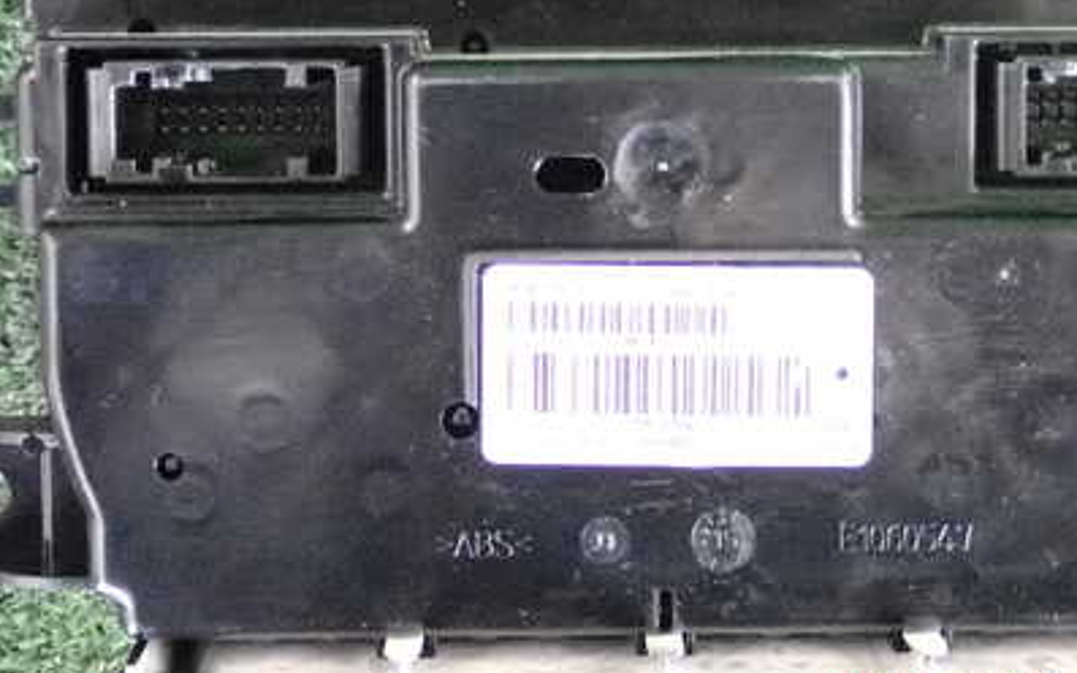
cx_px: 638
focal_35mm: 80
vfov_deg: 16.2
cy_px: 130
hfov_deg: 25.8
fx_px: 2348
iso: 5000
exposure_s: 1/125
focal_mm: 9.01
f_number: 3.2
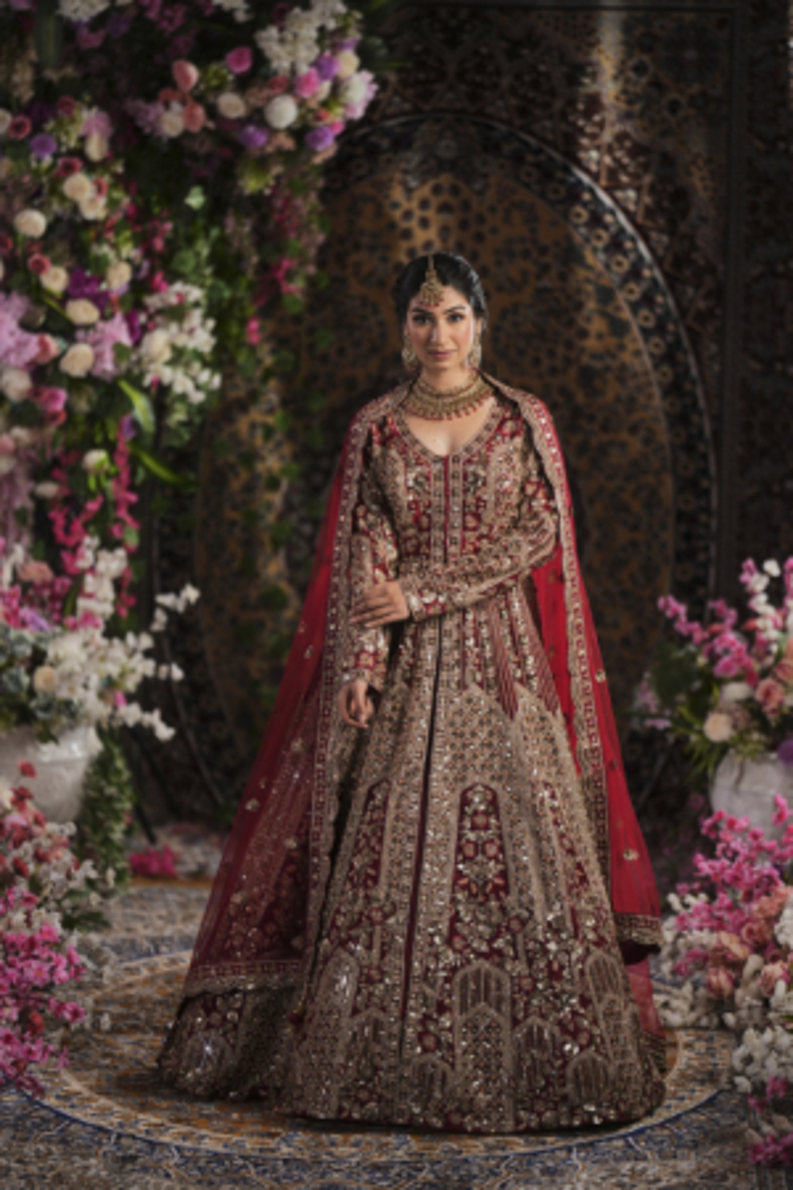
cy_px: 595
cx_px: 396
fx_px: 4460
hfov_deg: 10.2
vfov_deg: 15.2
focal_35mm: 135
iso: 500
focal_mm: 135
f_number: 1.8
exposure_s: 1/200
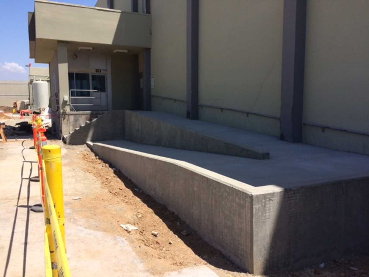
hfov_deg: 61.7
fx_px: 309
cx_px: 184
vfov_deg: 48.2
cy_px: 138
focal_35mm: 29
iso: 32
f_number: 2.2
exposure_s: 1/2283
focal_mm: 4.15
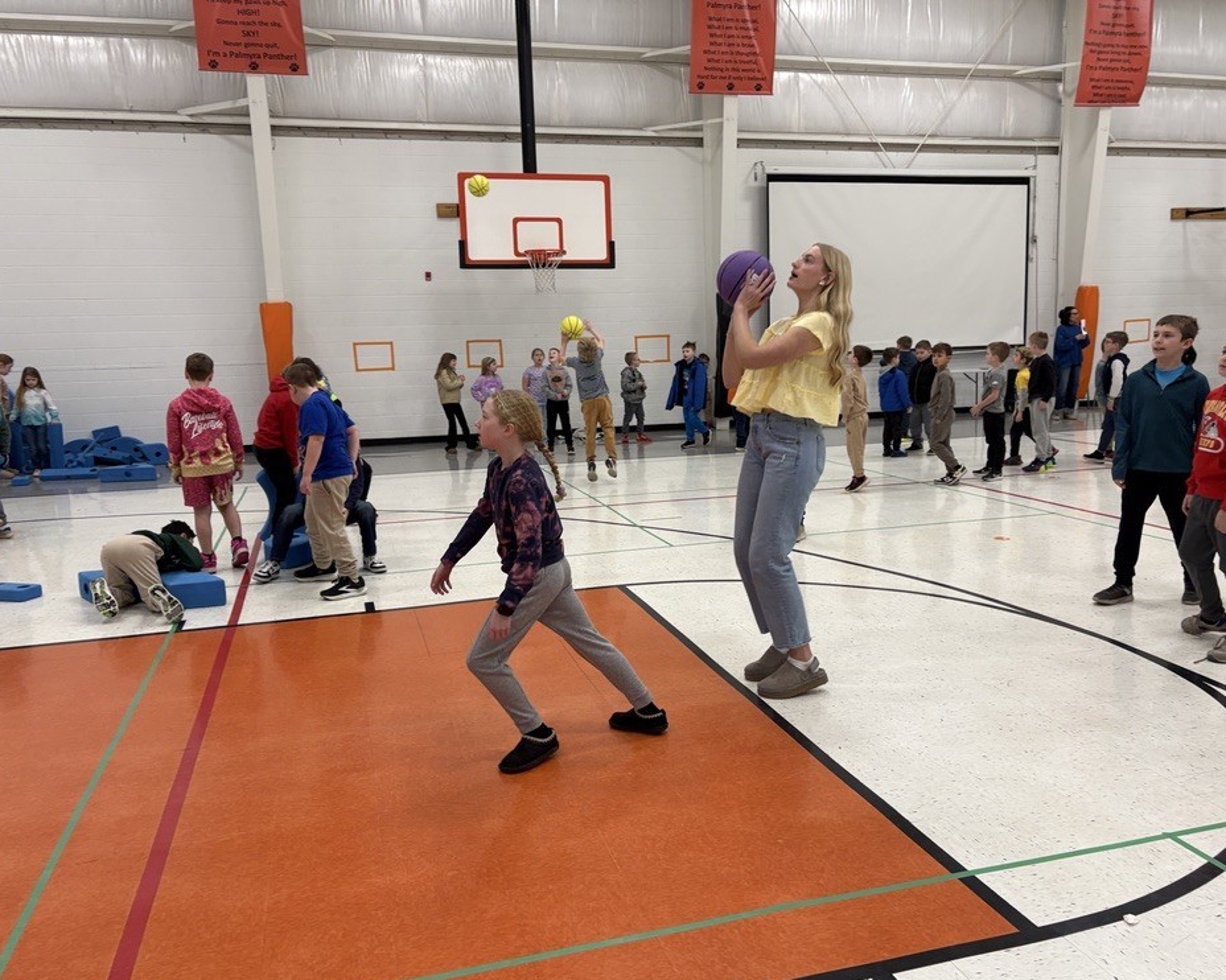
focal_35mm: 28
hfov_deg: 62.2
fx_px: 1016
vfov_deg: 51.5
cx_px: 638
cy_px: 486
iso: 80
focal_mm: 5.96
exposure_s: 1/120
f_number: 1.6
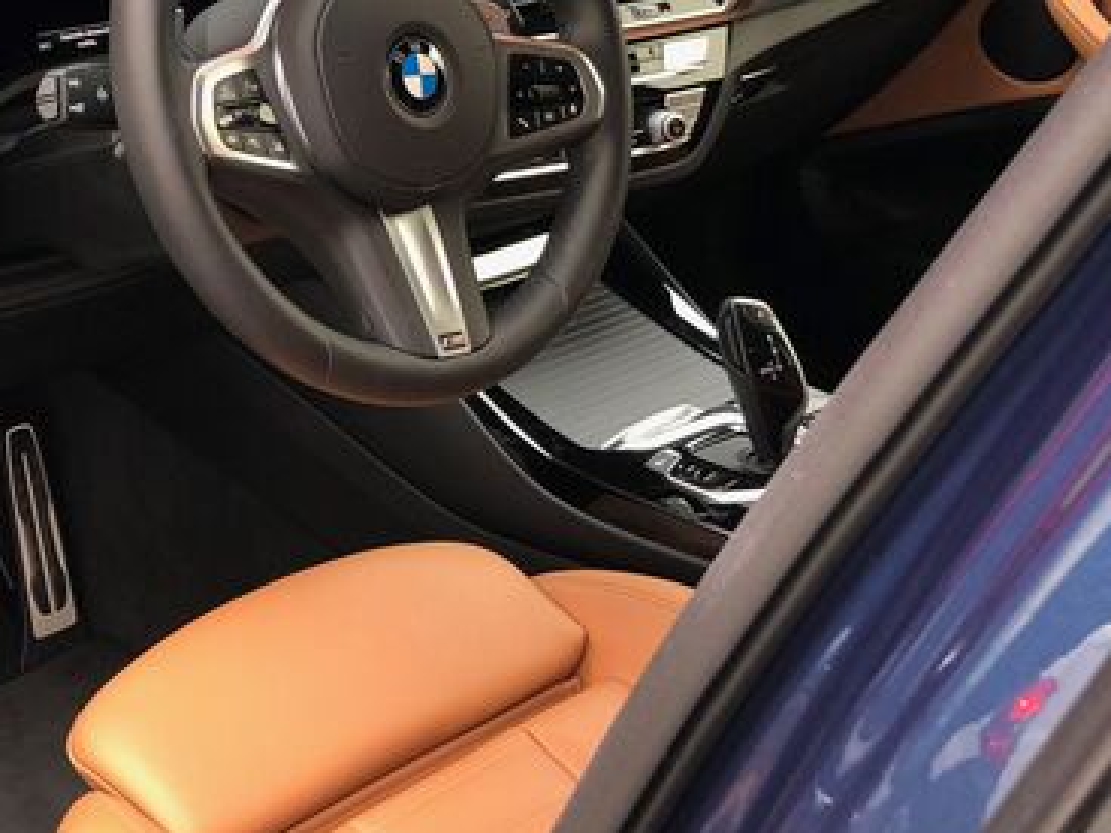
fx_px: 1797
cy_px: 106
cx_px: 242
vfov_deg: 25.4
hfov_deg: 33.5
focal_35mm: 56
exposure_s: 1/33
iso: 32
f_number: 1.8
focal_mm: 4
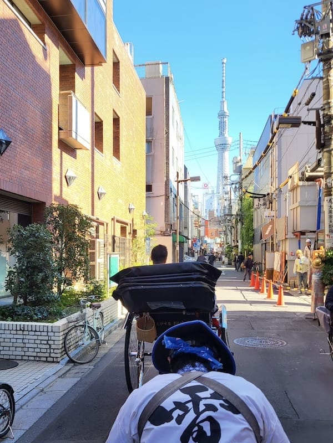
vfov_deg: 67.3
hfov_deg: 53.1
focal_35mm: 26
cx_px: 166
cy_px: 222
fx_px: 333
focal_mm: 5.4
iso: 40
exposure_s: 1/515
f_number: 1.8
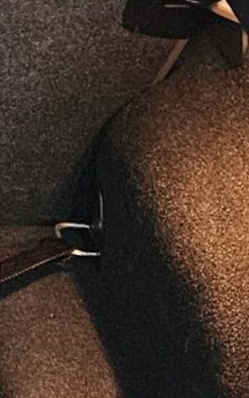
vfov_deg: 11.3
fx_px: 1963
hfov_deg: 6.7
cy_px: -83
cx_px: -428
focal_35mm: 181
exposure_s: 1/30
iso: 500
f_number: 1.8
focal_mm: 5.4
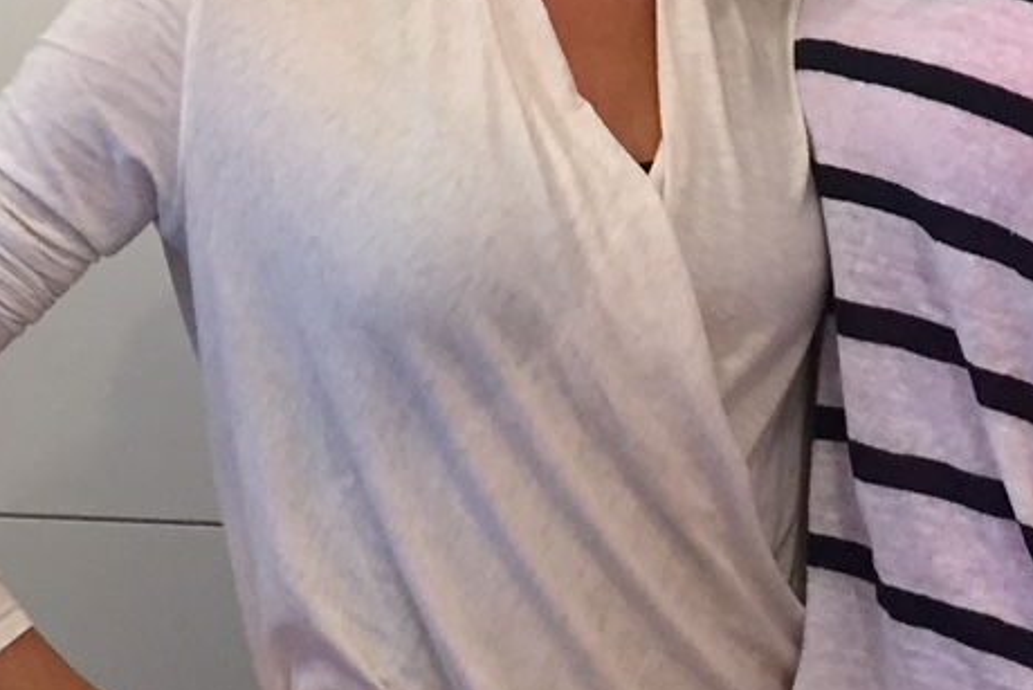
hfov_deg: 19.0
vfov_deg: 12.6
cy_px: -79
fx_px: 3071
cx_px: 788
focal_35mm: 107
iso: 125
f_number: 2.2
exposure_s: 1/30
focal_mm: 4.15
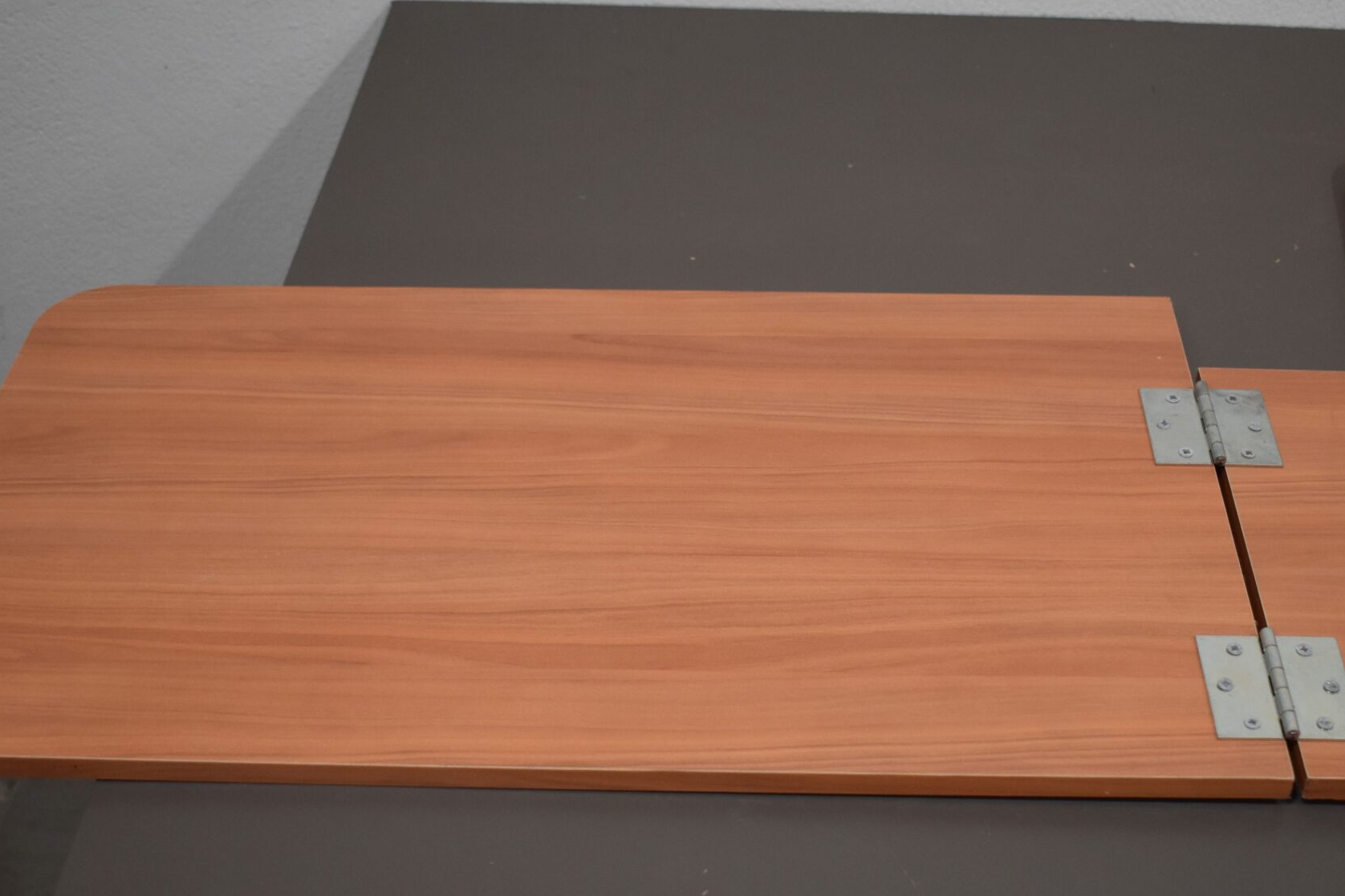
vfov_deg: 24.6
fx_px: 2055
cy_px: 549
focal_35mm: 55
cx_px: 754
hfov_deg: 36.2
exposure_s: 1/250
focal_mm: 24
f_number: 3.8
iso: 560
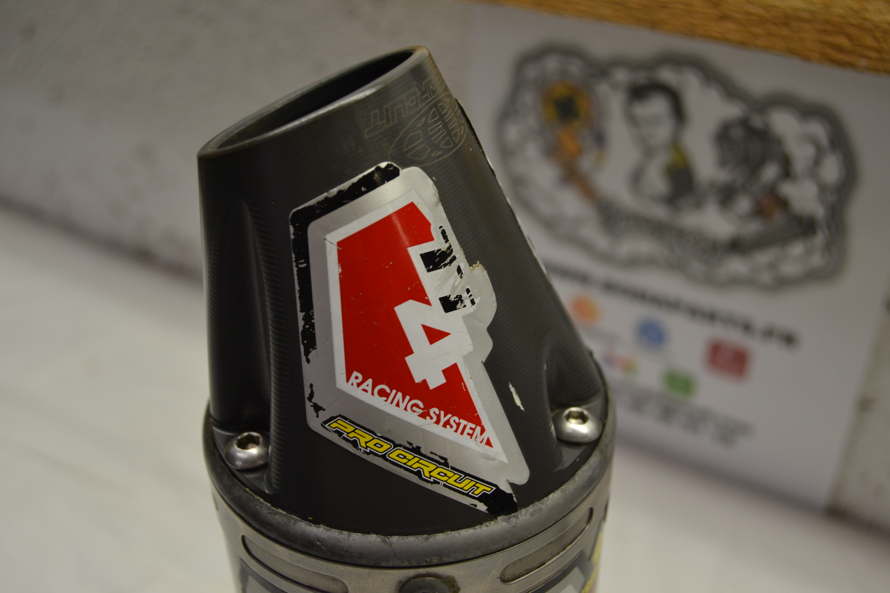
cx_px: 445
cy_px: 296
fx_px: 1038
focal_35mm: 42
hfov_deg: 46.4
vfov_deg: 31.9
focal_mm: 28
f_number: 5.6
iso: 400
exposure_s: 1/125
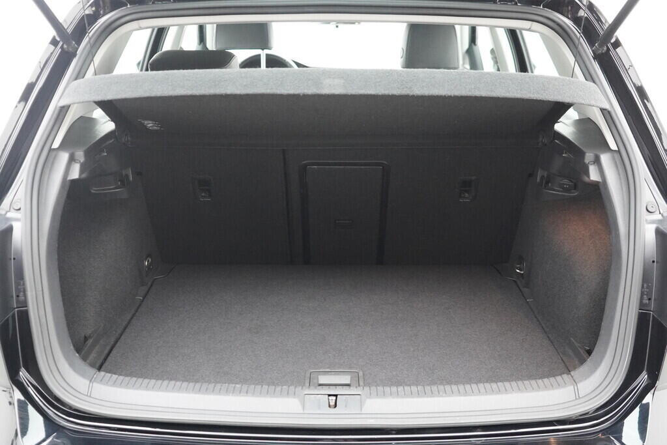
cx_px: 334
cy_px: 222
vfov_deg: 36.9
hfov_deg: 53.1
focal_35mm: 36
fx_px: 667
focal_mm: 24
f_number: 2.8
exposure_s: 1/160
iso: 4000
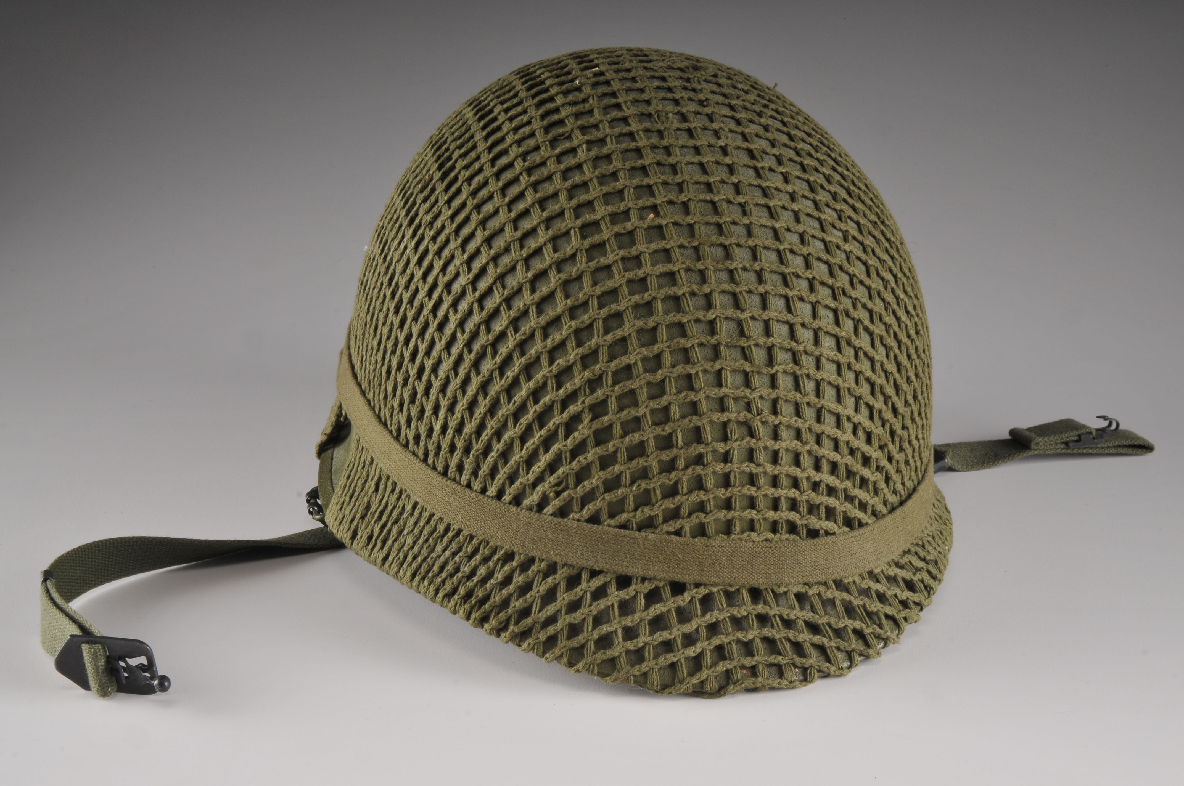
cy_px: 393
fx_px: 1872
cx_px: 592
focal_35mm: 57
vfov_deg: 23.7
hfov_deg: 35.1
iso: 125
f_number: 22
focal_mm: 38
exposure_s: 1/250
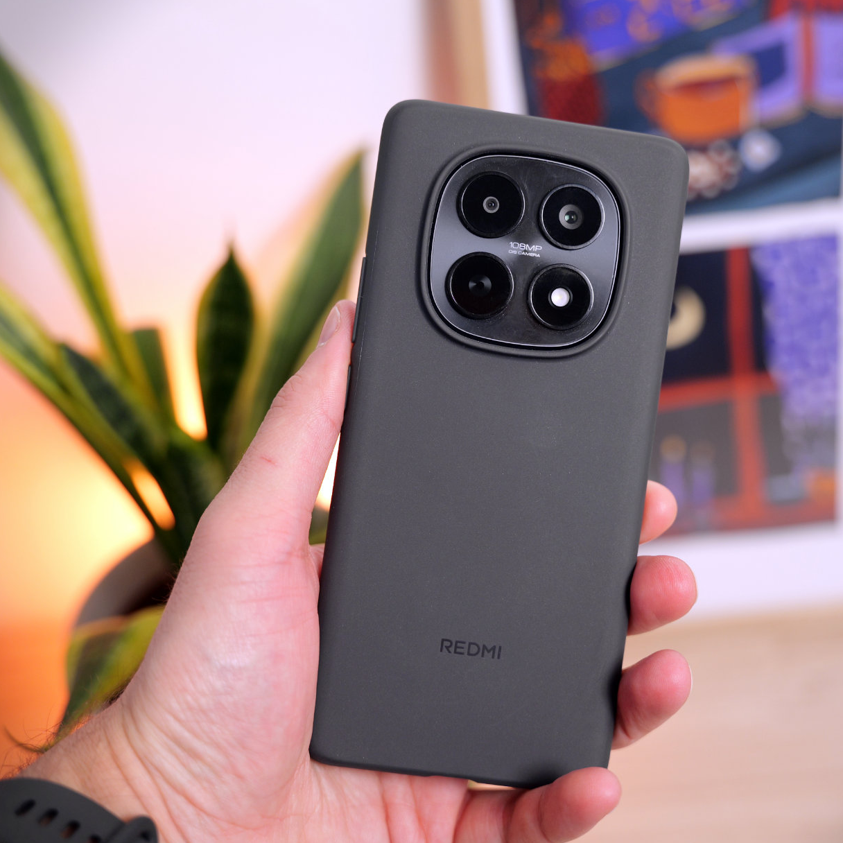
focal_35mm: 55
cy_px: 419
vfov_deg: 31.1
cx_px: 485
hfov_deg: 31.0
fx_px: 1515
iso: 800
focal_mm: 41
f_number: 2.8
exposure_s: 1/200
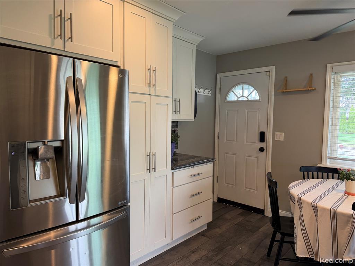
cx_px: 178
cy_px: 133
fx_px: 246
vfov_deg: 56.8
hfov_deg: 71.6
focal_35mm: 24
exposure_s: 1/120
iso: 200
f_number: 1.78
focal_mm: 6.76
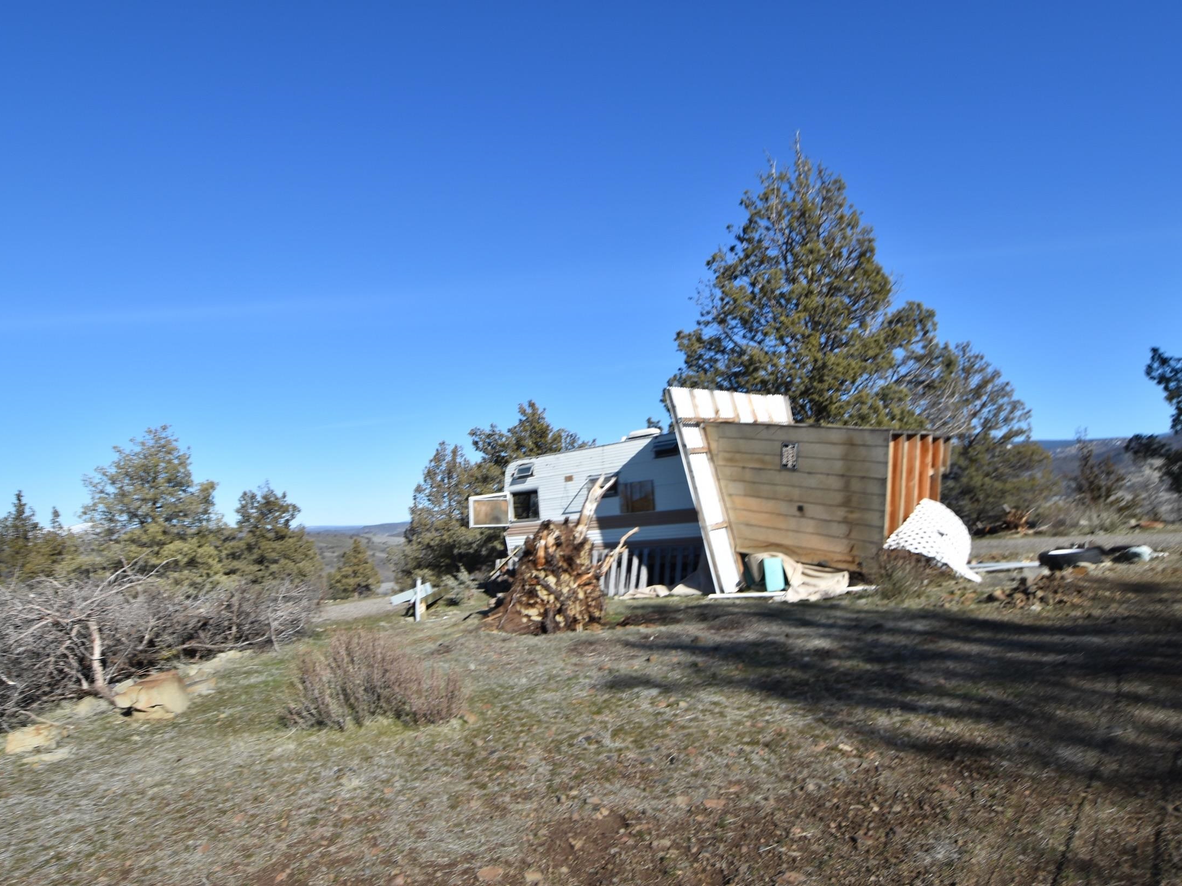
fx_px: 736
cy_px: 436
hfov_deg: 77.5
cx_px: 607
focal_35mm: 22
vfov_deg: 62.1
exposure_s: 1/250
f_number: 8
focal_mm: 13
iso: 100
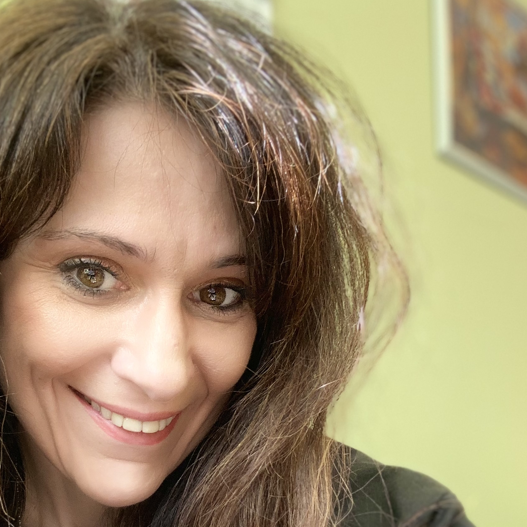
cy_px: 444
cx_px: 186
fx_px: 896
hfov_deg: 32.6
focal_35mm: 52
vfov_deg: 31.7
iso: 80
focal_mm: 2.87
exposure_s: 1/60
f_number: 2.2
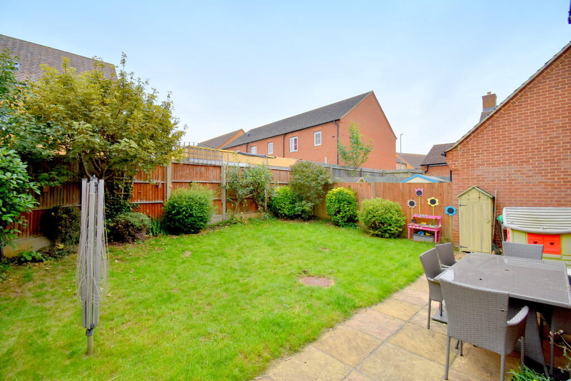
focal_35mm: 15
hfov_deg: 100.4
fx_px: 238
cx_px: 286
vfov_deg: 77.3
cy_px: 190
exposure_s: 1/250
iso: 200
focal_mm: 10
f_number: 8
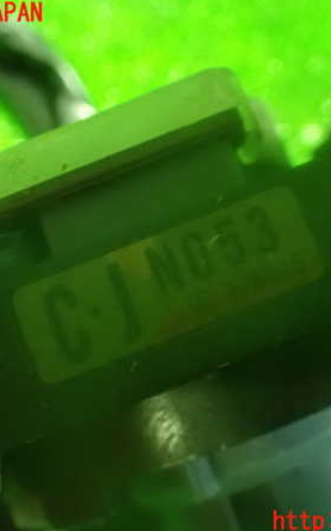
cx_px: 184
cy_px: 268
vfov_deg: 46.2
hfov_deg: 29.8
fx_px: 621
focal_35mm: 43
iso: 1600
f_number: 2.3
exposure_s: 1/25
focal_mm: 5.4
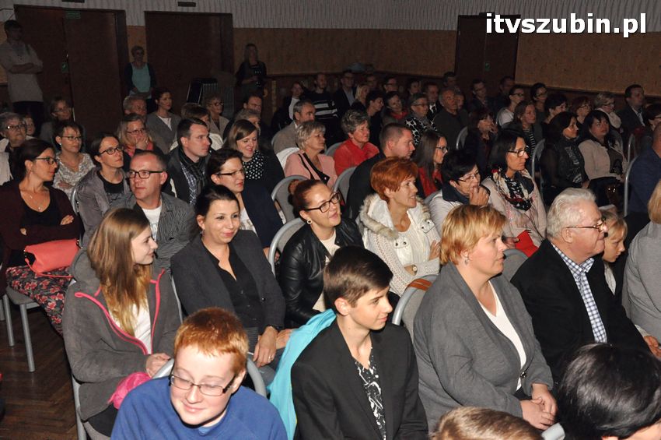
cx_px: 330
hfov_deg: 57.3
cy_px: 220
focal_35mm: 33
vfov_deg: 39.9
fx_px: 605
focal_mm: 22
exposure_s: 1/60
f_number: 8
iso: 2500
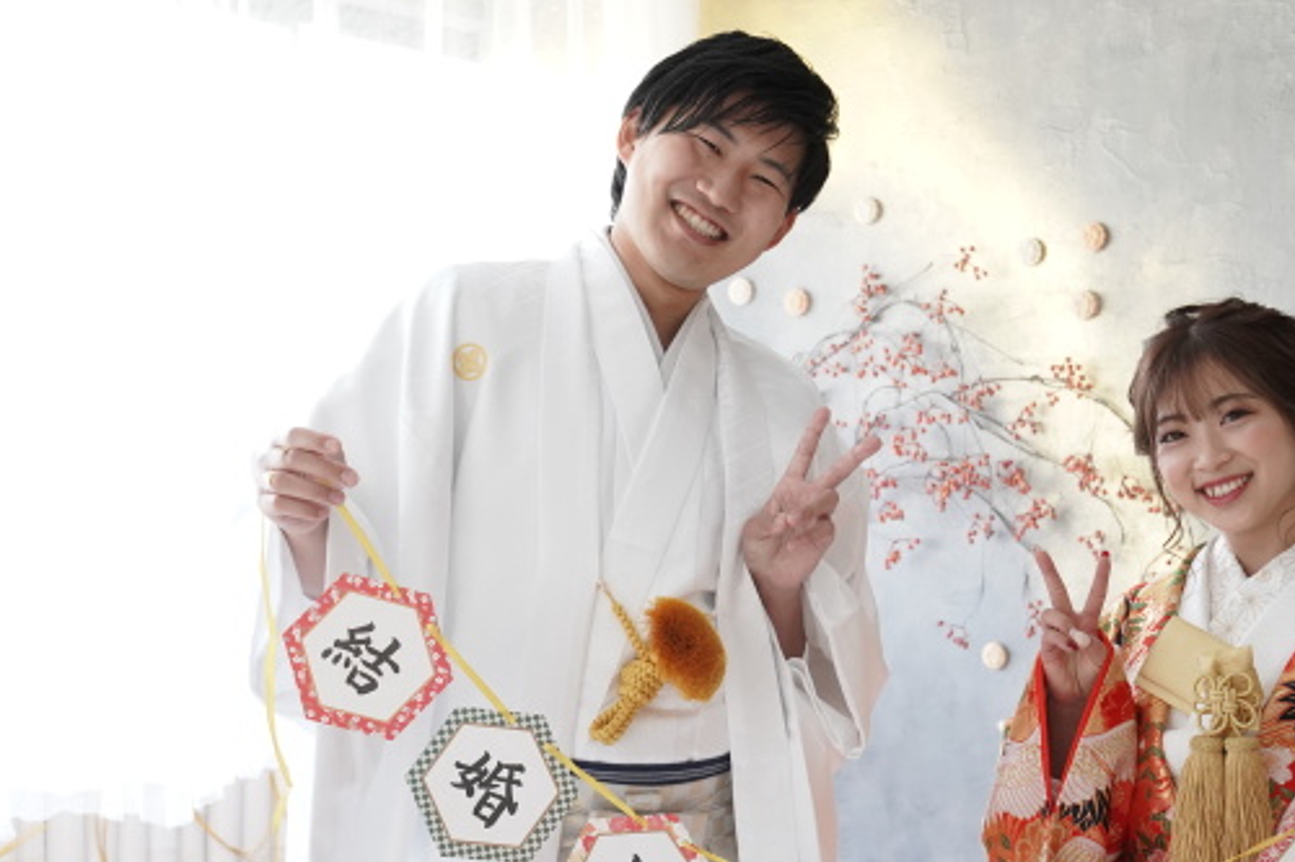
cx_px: 855
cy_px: 599
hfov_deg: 27.9
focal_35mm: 72
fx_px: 2589
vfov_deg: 18.8
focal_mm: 45
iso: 3200
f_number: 5.6
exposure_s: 1/250
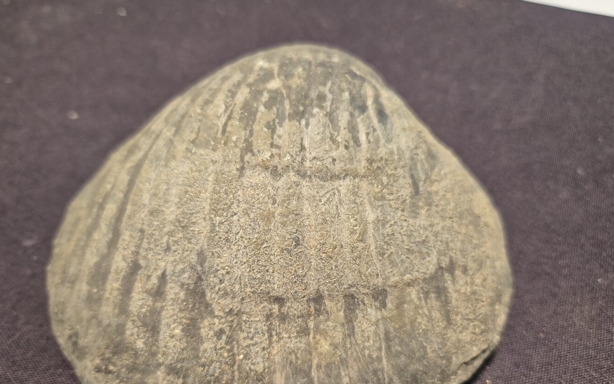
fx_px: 418
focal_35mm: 25
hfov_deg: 72.5
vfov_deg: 49.0
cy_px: 229
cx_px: 309
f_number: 1.8
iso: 80
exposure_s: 1/100
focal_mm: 5.4
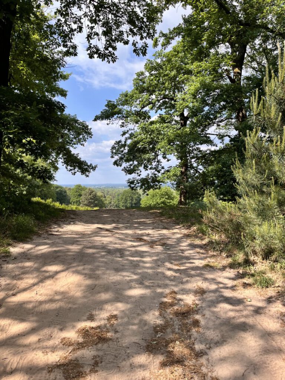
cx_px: 142
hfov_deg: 53.1
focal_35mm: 26
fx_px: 285
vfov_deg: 67.3
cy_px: 190
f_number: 1.6
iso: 50
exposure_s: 1/1580
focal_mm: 5.1
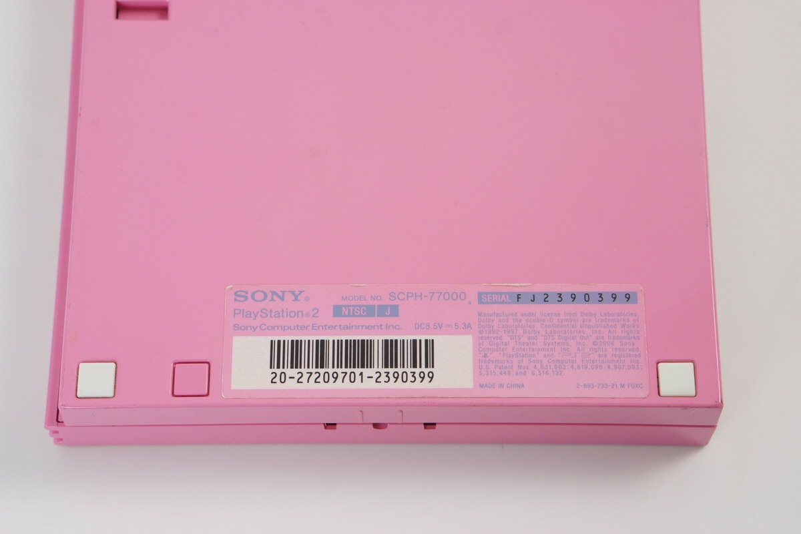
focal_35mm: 75
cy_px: 267
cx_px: 400
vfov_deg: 18.2
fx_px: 1669
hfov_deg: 27.0
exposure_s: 1/80
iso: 800
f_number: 6.3
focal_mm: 50
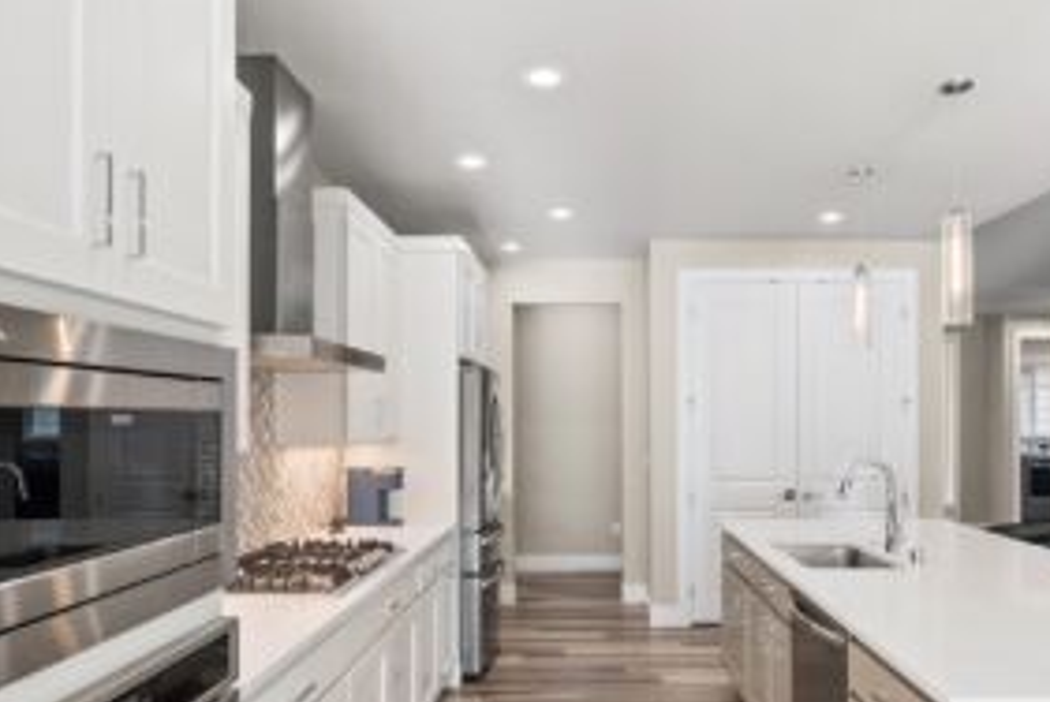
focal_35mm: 27
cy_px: 424
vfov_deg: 47.7
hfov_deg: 67.1
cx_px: 590
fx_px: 788
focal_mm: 19
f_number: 5.6
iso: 640
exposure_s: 1/100
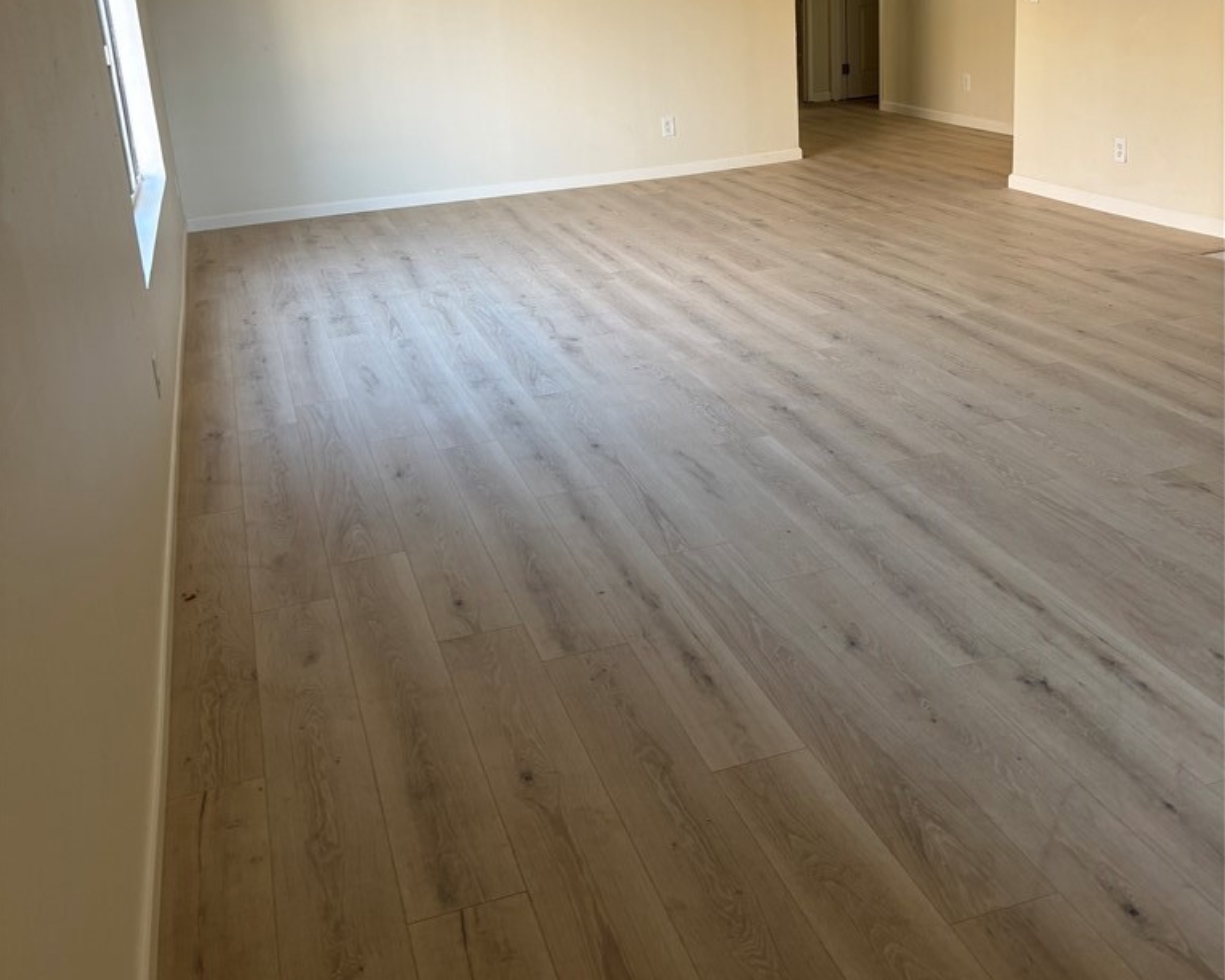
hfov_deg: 52.8
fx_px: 1233
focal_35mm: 34
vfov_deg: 42.6
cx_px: 611
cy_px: 300
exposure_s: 1/121
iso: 64
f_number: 1.6
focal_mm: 5.96
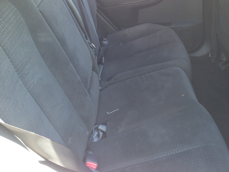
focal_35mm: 41
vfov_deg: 35.0
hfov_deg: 45.5
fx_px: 271
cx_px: 140
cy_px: 70
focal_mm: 4.12
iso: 50
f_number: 2.4
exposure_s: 1/20
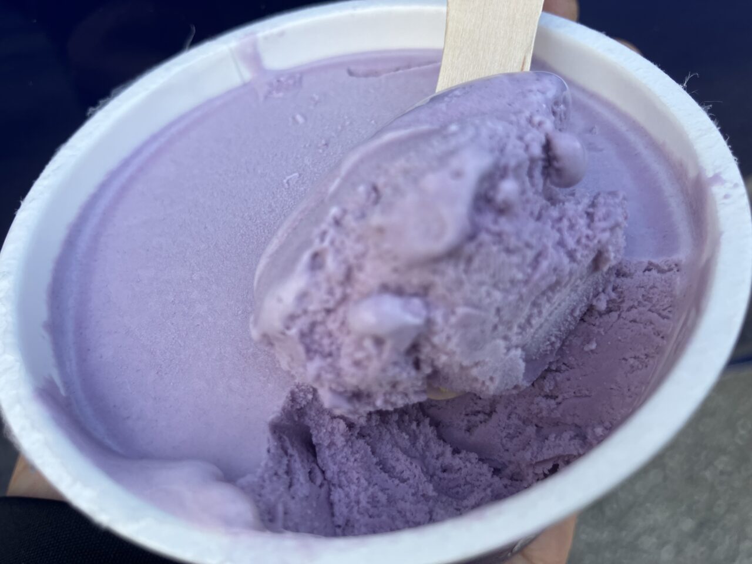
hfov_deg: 63.4
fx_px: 608
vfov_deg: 49.7
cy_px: 282
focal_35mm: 28
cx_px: 376
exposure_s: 1/120
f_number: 1.8
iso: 25
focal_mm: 3.99
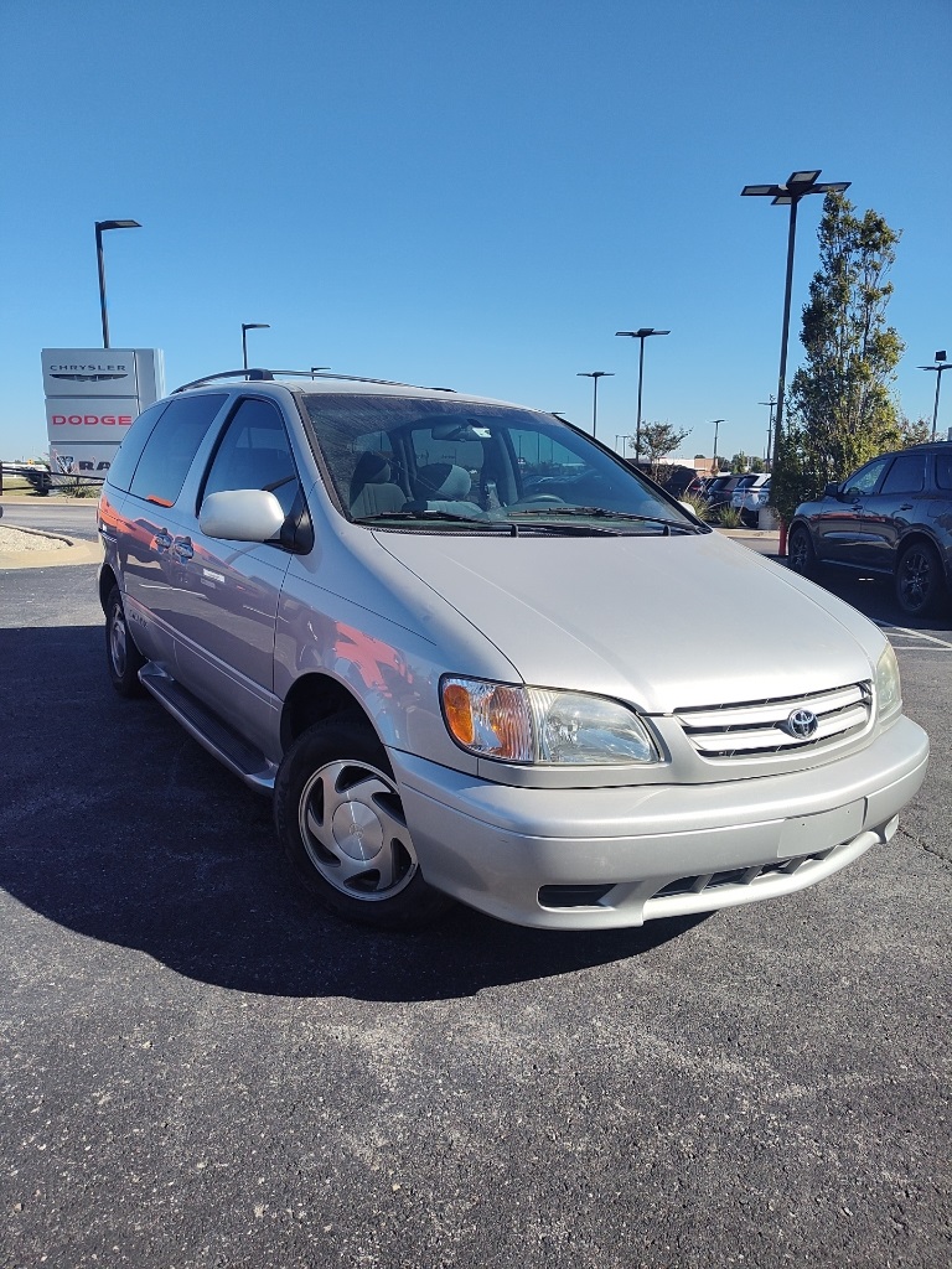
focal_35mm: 23
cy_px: 634
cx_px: 476
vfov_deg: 73.9
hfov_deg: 58.9
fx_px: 843
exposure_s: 1/4142
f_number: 1.8
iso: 100
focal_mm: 5.56
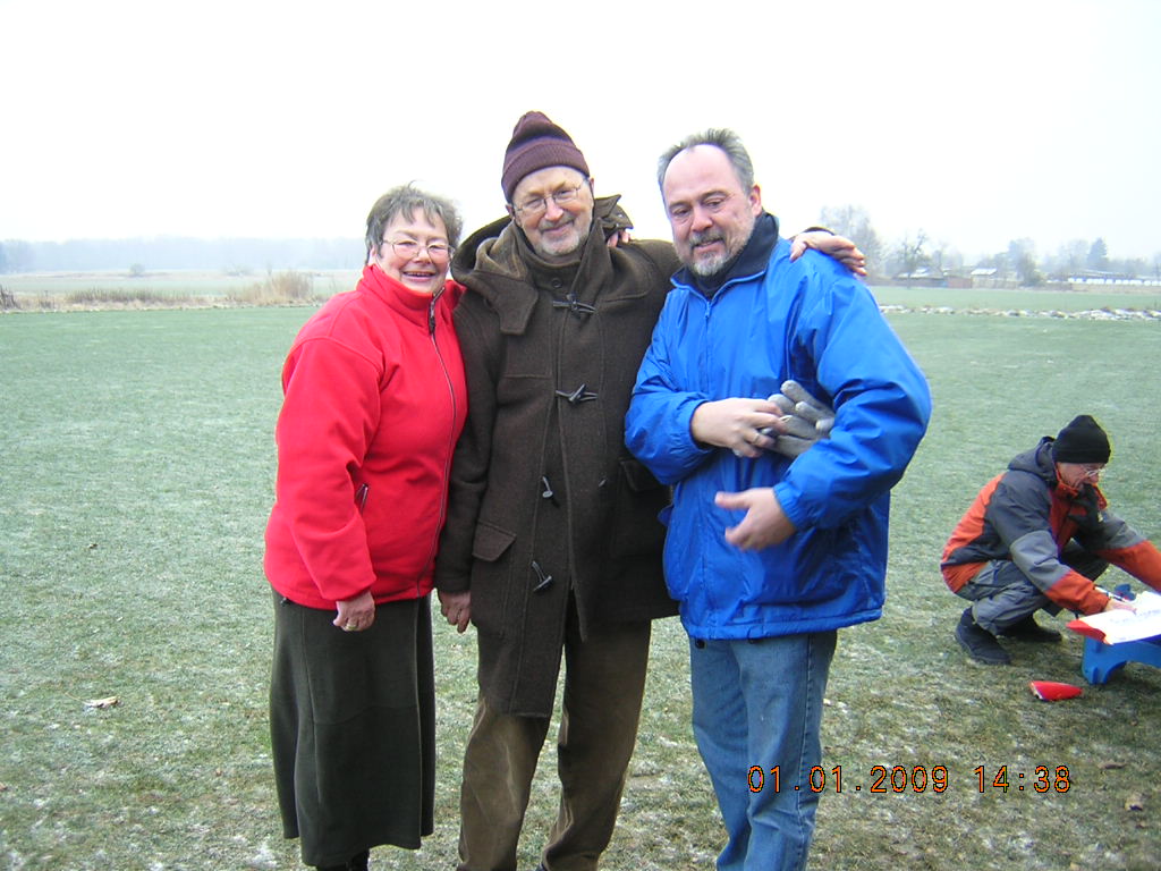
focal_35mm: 36
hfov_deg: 51.4
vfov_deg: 39.7
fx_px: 1207
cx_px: 580
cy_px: 436
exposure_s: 1/61.5
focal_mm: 4.7
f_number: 2.6
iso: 100
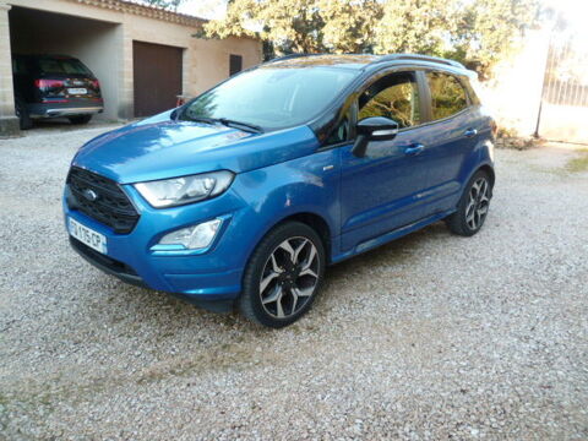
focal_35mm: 28
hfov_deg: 63.4
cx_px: 294
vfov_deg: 49.7
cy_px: 220
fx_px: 476
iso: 80
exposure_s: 1/50
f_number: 2.8
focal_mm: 5
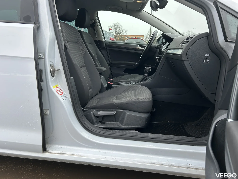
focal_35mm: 26
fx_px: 179
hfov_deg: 67.3
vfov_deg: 53.1
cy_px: 90
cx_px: 119
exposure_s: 1/100
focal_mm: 5.7
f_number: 1.5
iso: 80
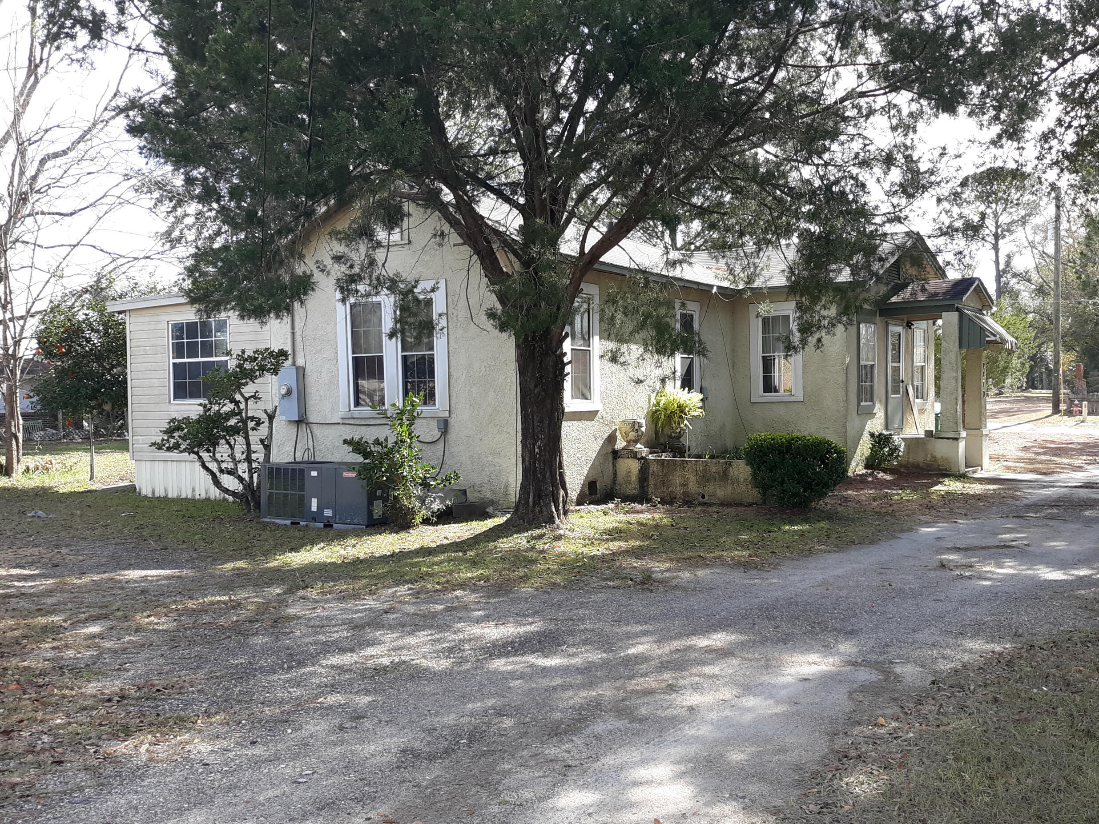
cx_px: 638
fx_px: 1079
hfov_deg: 53.7
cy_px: 406
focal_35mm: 34
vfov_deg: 41.8
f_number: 1.7
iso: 40
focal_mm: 3.7
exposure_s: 1/341
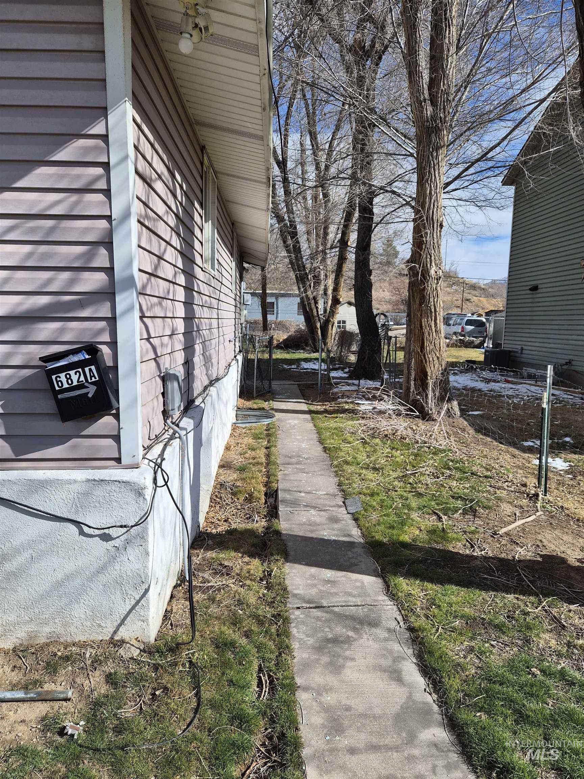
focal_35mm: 23
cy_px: 390
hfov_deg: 58.9
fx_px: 517
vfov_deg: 73.9
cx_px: 292
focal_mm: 5.4
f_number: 1.8
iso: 80
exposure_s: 1/5824
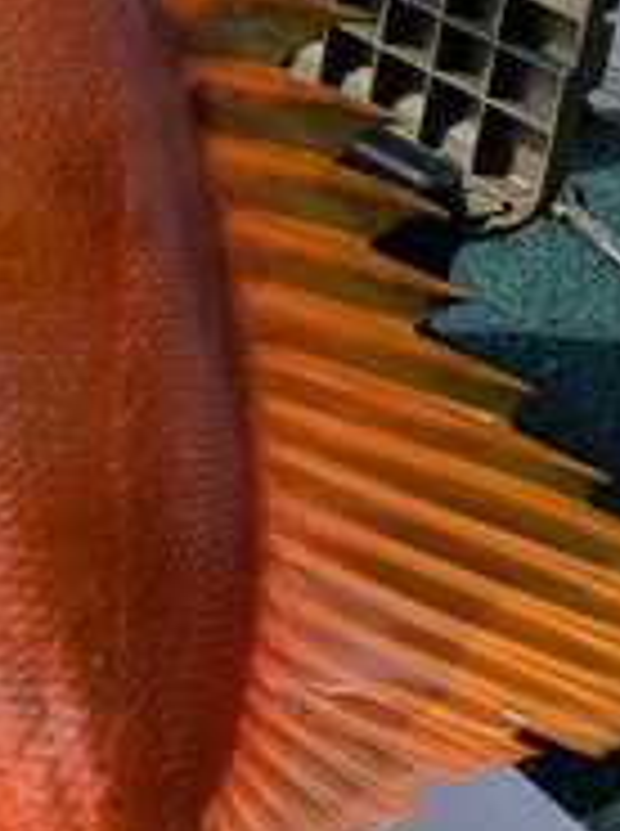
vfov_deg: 15.3
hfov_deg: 12.8
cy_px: -674
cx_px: -198
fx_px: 2660
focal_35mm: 111
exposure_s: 1/1898
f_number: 1.7
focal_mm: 4.53
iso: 27
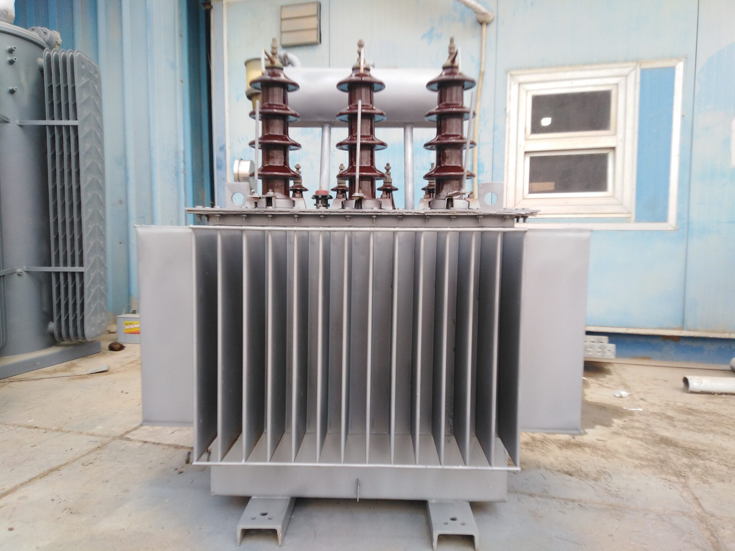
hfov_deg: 69.4
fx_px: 531
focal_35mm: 25
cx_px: 368
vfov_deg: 54.9
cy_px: 276
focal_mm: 3.37
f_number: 2.2
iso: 100
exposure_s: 1/582
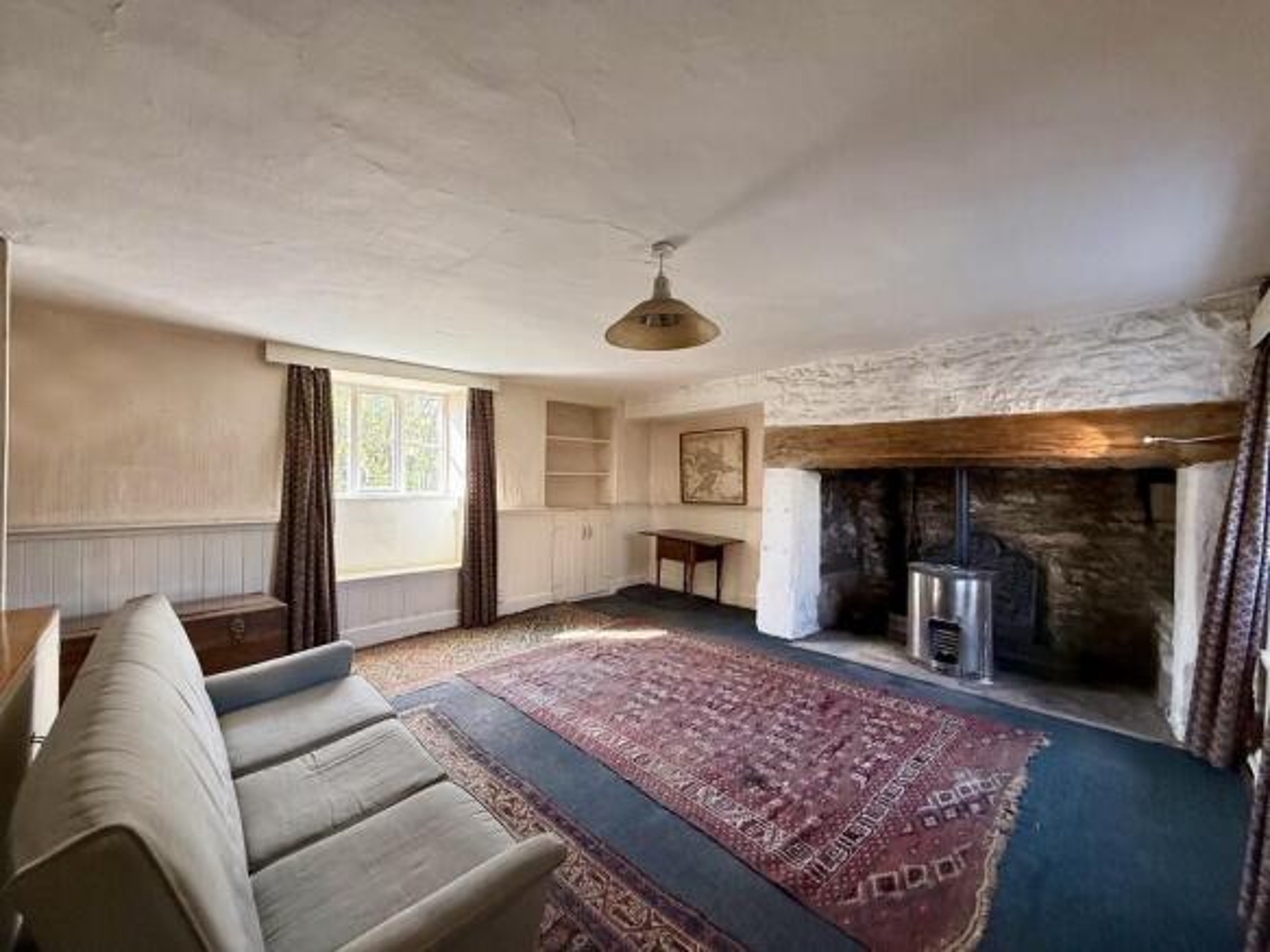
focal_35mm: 14
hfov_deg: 102.1
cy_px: 476
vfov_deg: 85.7
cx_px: 635
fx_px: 514
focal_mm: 2.22
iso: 160
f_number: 2.2
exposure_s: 1/99
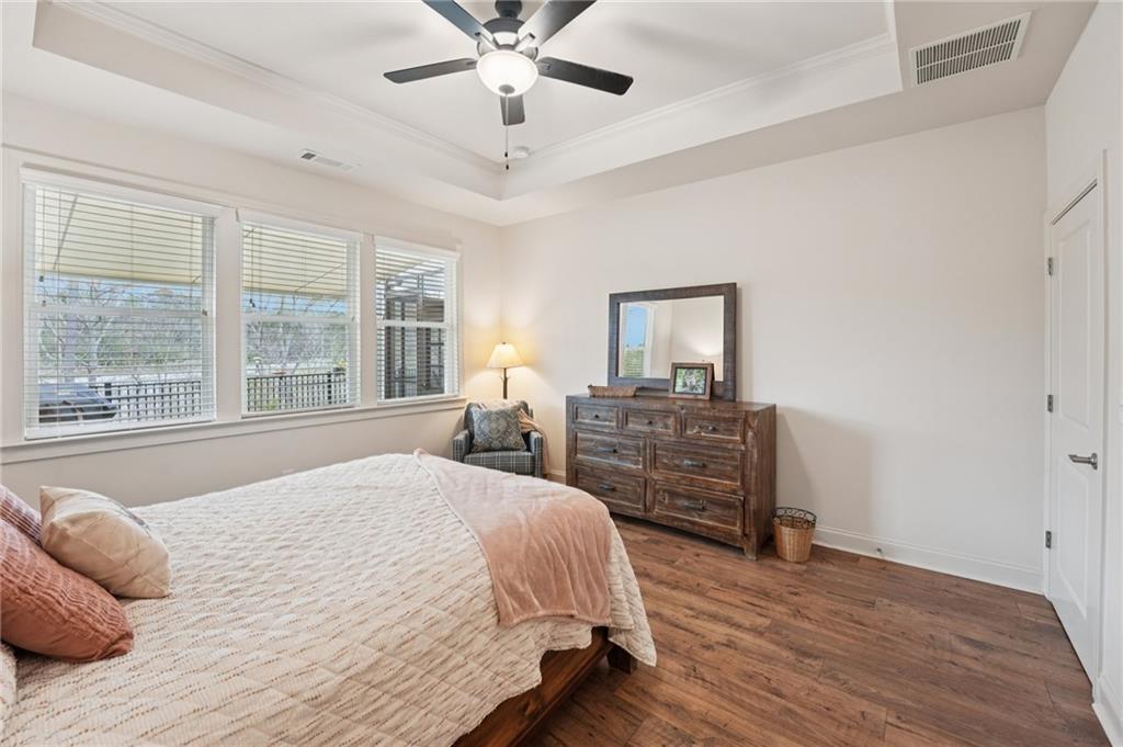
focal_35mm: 14
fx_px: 436
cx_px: 562
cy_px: 374
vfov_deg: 81.1
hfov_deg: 104.3
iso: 320
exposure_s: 1/5
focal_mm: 14
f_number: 8
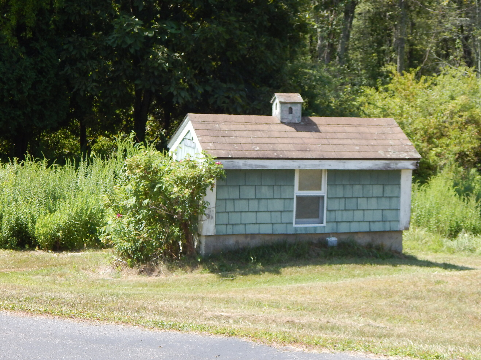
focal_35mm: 71
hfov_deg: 27.4
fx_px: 987
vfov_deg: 20.7
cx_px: 277
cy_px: 165
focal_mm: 10.9
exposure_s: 1/400
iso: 125
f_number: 4
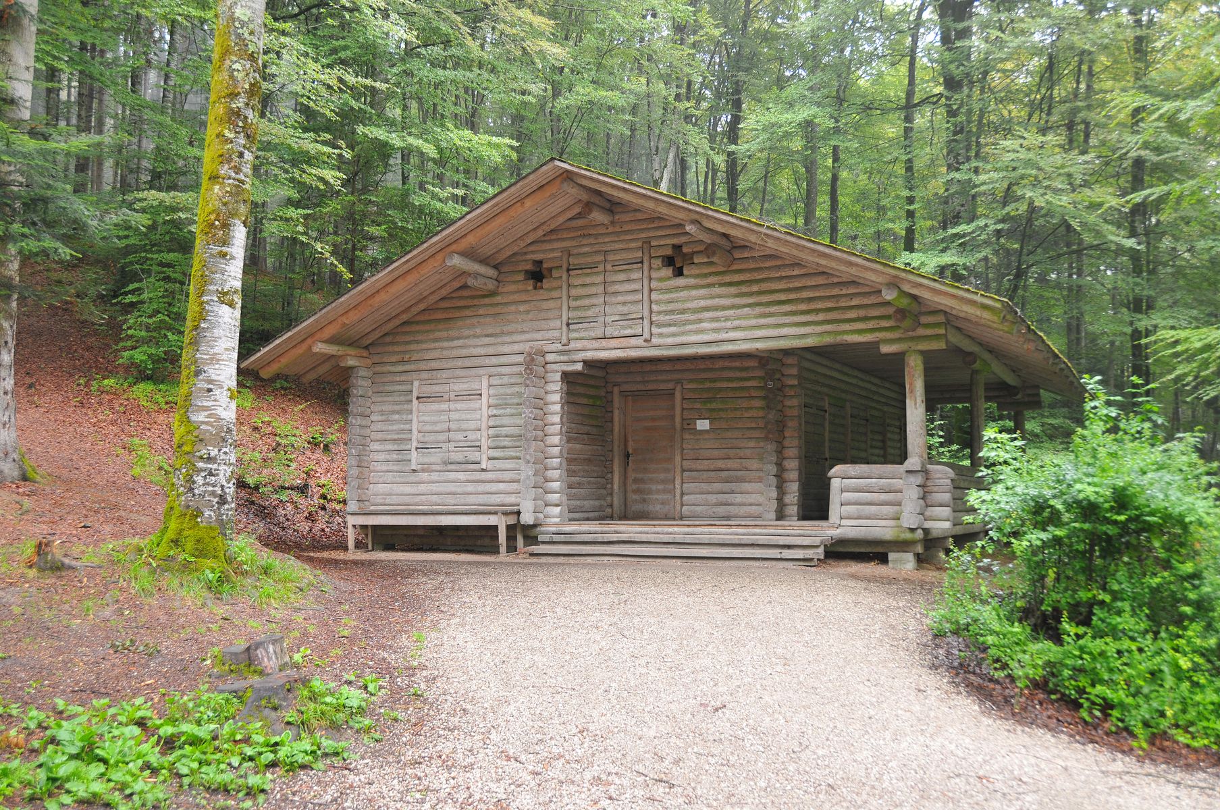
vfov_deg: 39.9
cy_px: 405
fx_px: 1117
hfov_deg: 57.3
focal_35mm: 33
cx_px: 610
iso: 200
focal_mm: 22
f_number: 3.8
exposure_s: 1/30
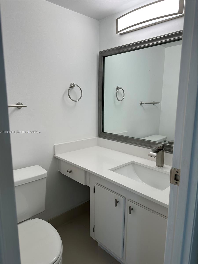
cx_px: 99
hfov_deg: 56.8
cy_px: 132
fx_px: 183
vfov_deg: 71.6
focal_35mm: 24
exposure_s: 1/227
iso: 80
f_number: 1.78
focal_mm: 6.86
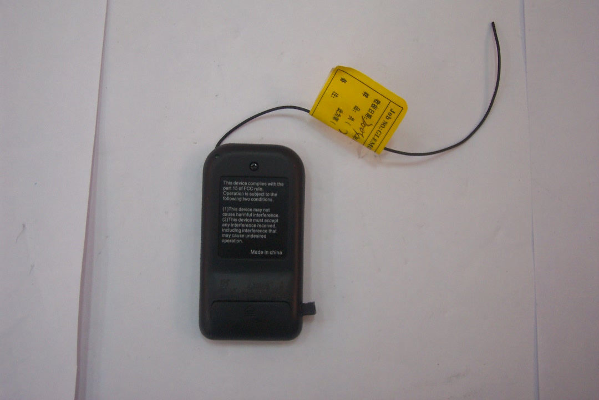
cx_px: 300
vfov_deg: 35.1
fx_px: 632
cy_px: 200
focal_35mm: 38
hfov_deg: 50.7
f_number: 2.8
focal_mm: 8
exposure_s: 1/30
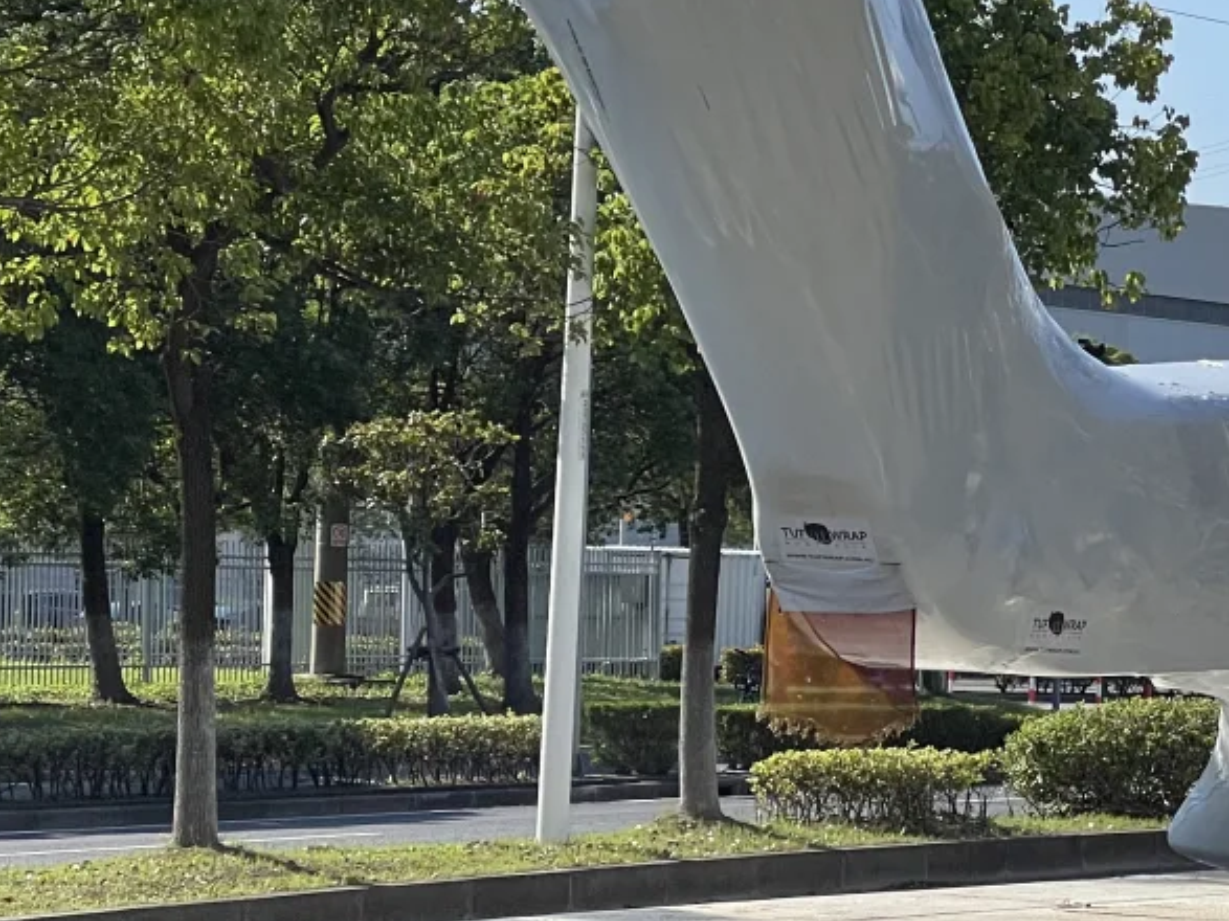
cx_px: 1457
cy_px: 352
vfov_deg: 9.4
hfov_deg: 12.3
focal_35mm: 157
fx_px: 5573
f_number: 2.2
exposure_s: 1/1410
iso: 20
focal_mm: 7.5
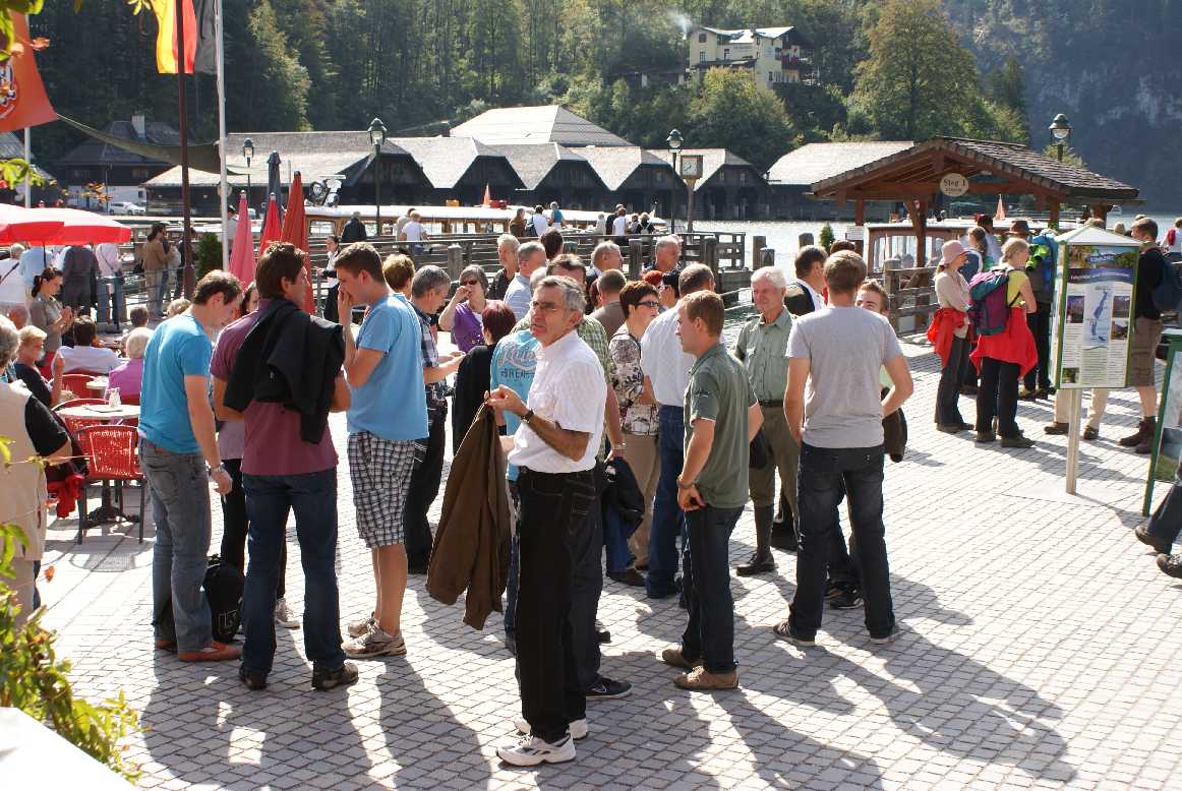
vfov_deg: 29.9
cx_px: 591
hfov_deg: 43.6
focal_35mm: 45
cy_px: 396
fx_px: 1479
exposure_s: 1/100
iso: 100
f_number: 8
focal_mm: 30
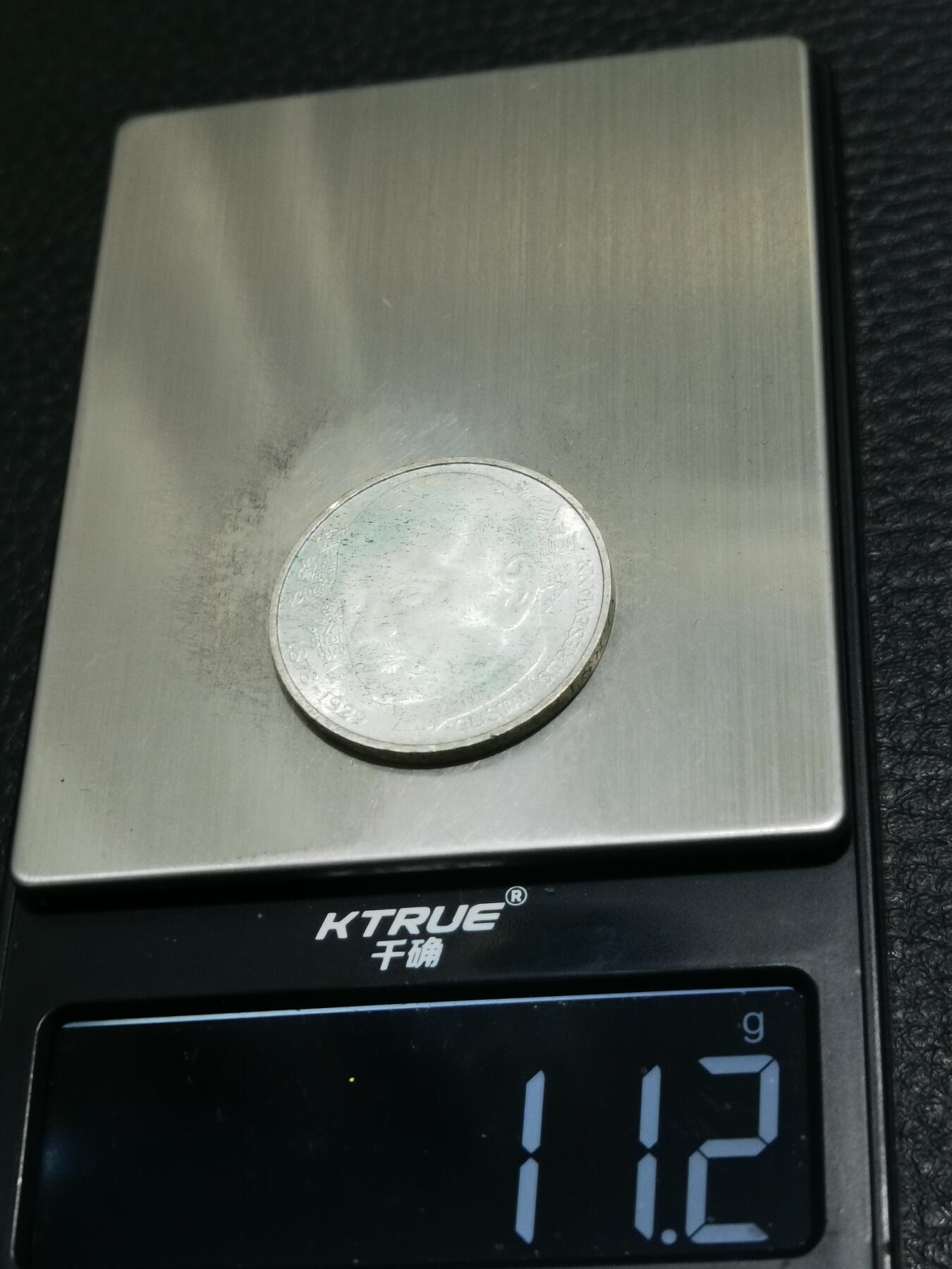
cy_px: 634
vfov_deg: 31.2
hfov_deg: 23.7
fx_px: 2273
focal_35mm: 62
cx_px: 476
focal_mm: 6.67
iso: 100
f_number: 1.9
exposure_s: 1/100
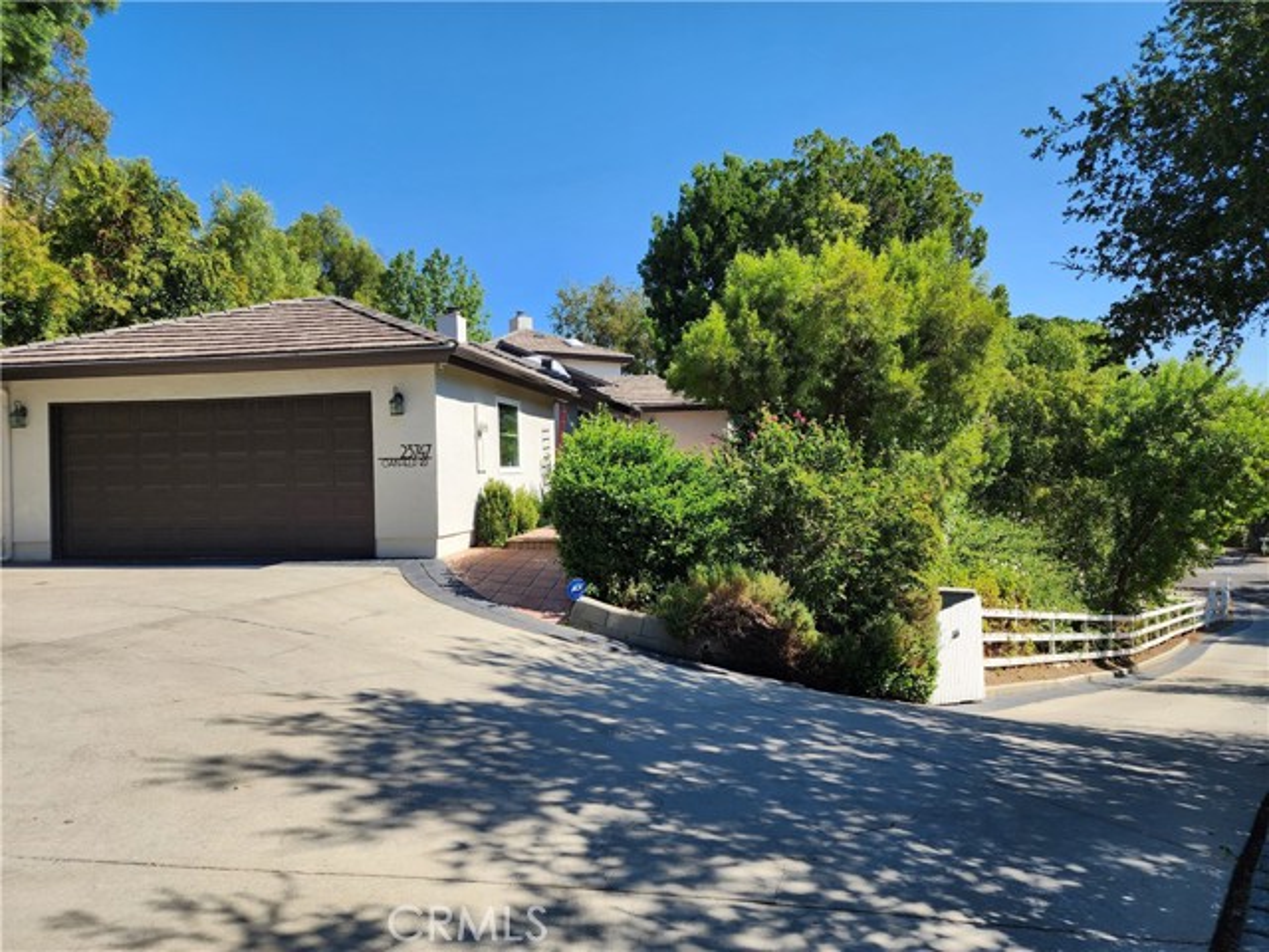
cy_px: 476
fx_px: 843
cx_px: 634
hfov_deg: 73.9
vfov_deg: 58.9
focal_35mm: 23
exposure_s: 1/827
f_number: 1.8
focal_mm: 6.4
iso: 12
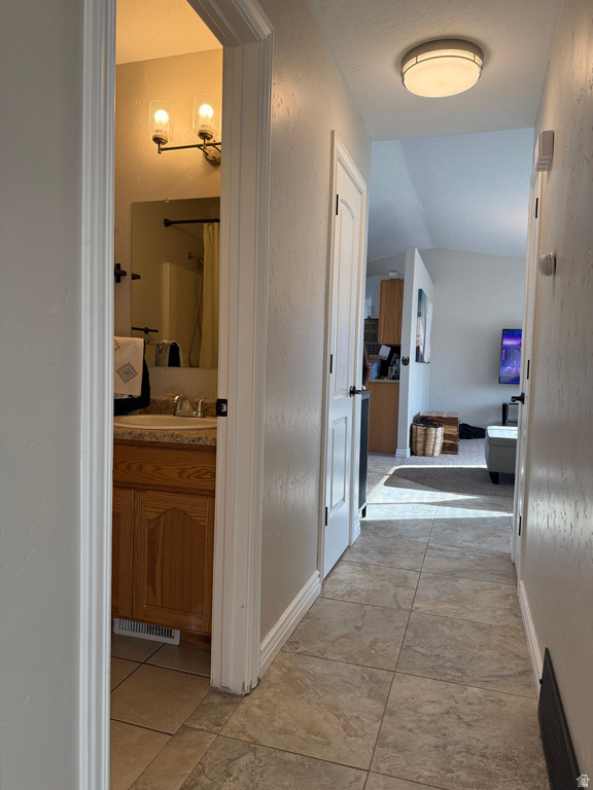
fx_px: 548
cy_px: 395
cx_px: 296
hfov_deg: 56.8
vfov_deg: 71.6
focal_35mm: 24
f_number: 1.78
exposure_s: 1/229
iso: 160
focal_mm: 6.76
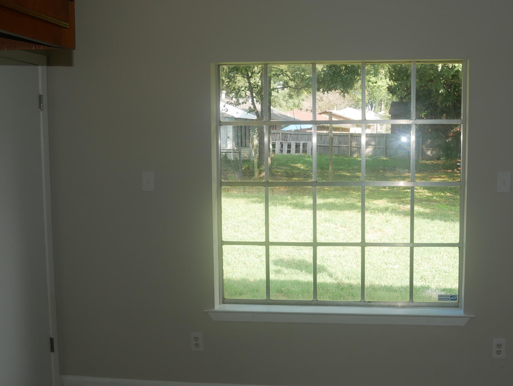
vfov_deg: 36.8
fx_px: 578
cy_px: 203
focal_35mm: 39
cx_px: 355
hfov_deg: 46.8
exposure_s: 1/125
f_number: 4.5
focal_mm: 12
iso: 200
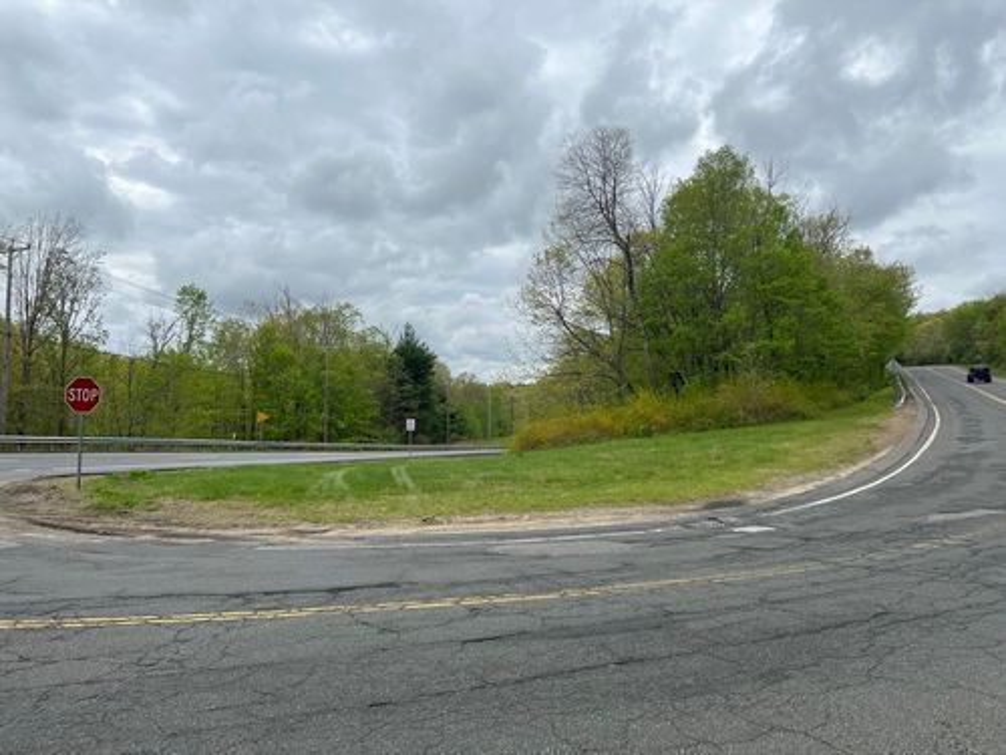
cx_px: 503
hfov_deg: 67.3
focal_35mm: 26
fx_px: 756
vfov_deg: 53.1
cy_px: 378
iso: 50
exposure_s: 1/4115
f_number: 1.5
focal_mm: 5.7
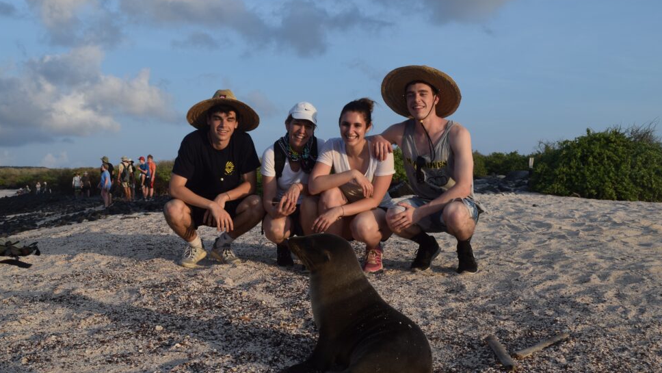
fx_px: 730
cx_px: 313
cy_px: 224
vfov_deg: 28.6
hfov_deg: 48.8
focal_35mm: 42
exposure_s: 1/320
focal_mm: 25
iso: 200
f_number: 9
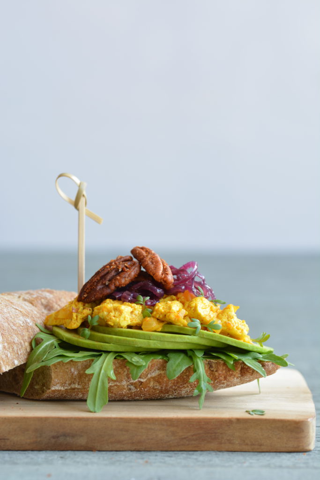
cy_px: 240
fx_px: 2099
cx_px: 160
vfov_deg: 13.0
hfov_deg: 8.7
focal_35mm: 158
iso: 200
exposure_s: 1/30
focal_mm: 105
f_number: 8
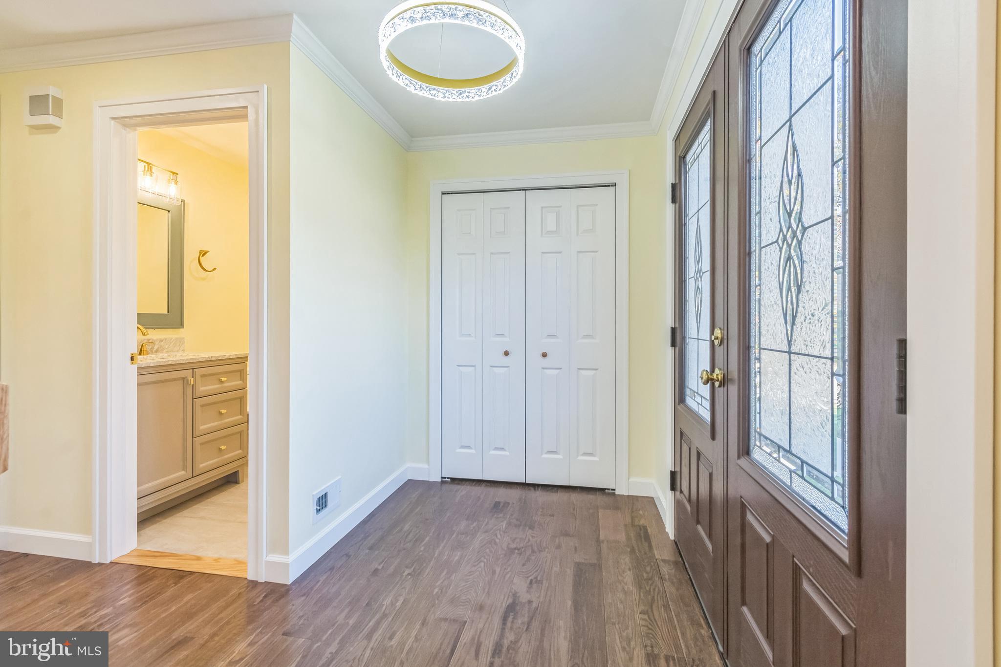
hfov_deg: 100.4
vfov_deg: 77.3
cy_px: 334
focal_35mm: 15
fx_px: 417
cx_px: 500
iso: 200
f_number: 10
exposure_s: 1/25
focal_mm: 10
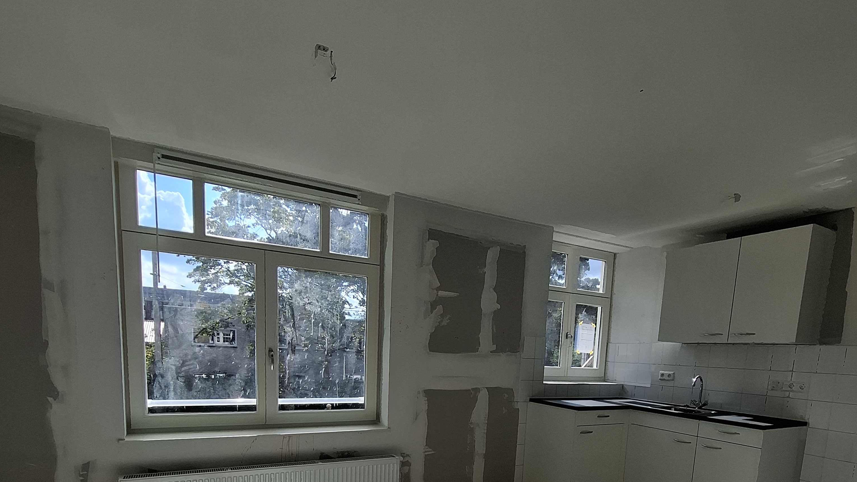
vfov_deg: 53.2
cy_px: 407
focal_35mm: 19
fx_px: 432
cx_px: 429
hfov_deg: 89.6
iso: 40
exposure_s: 1/478
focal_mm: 1.74
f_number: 2.2
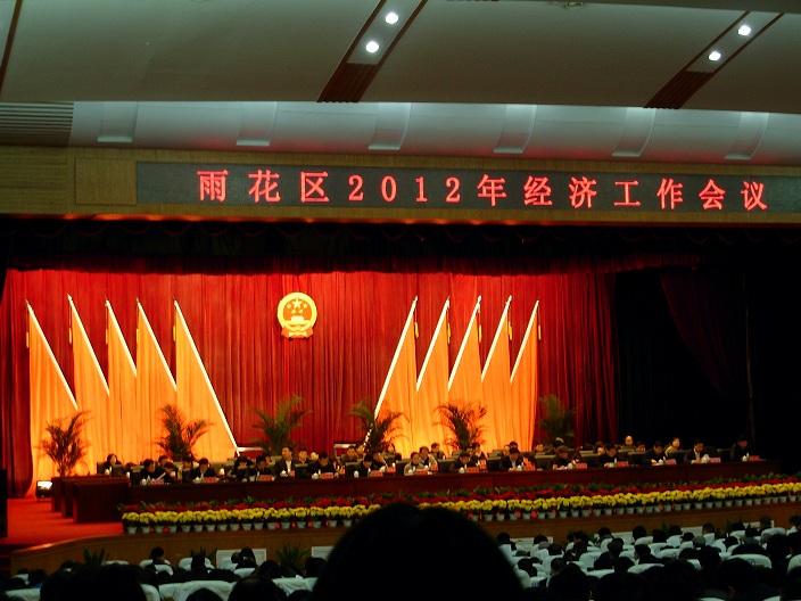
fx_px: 1759
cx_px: 400
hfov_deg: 25.7
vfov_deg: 19.4
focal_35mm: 76
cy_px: 300
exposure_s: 1/6.2
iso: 50
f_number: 3.6
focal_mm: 12.5
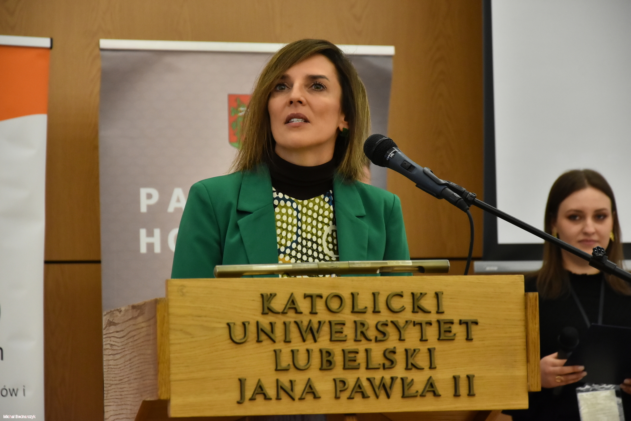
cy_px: 210
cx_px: 316
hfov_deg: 13.0
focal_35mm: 158
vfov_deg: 8.7
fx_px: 2760
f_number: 5.6
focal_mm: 105
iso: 1600
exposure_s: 1/250
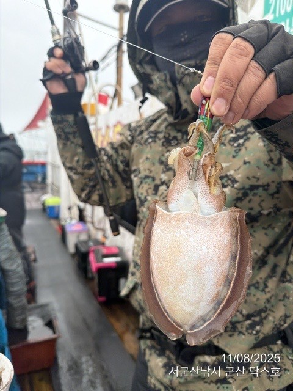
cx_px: 146
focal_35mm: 24
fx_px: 271
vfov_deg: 71.6
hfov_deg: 56.8
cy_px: 196
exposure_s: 1/1271
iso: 400
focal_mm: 6.76
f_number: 1.78
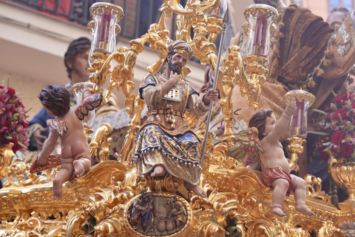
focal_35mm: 94
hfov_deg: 21.7
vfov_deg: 14.5
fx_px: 927
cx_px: 172
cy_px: 116
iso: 200
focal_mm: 90
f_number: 4
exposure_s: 1/200
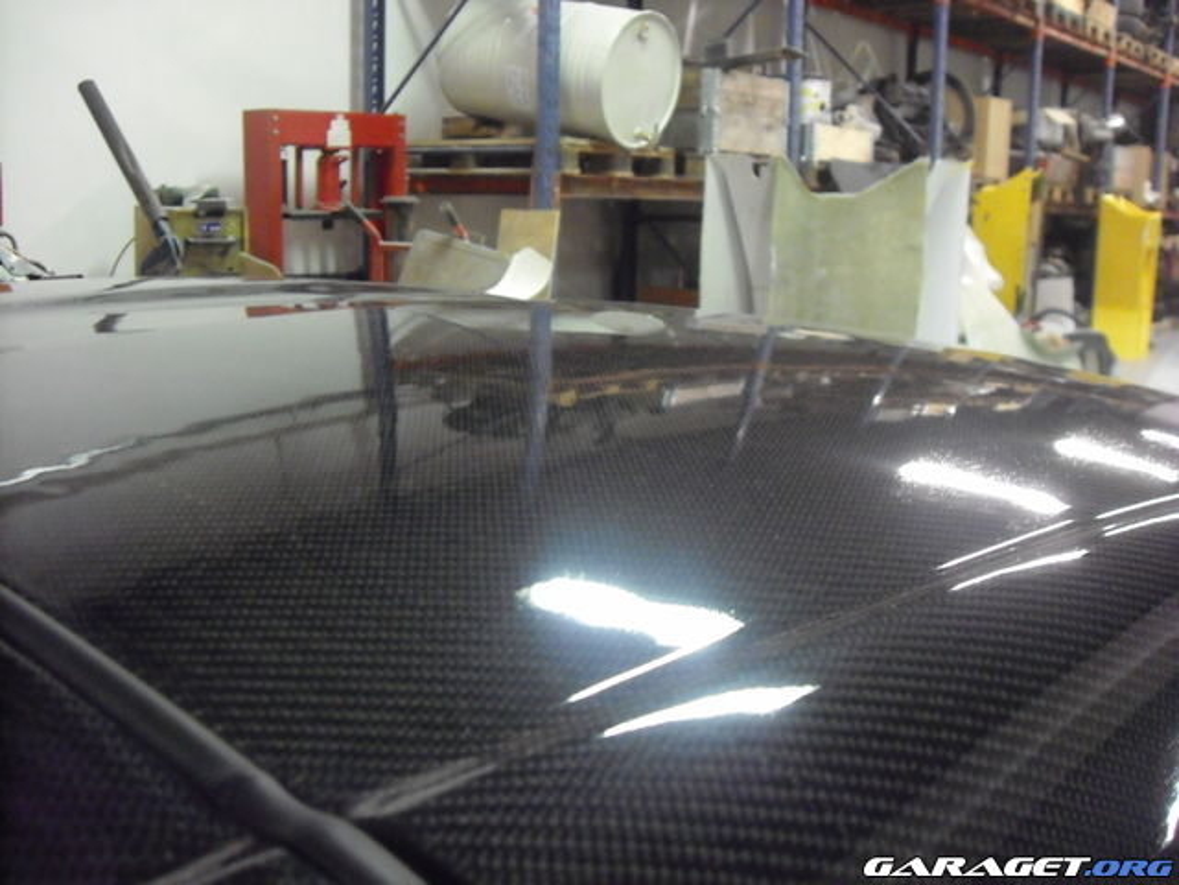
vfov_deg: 38.7
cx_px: 590
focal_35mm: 37
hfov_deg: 50.1
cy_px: 442
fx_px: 1260
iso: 800
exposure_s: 1/20
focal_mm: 6.2
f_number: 2.7
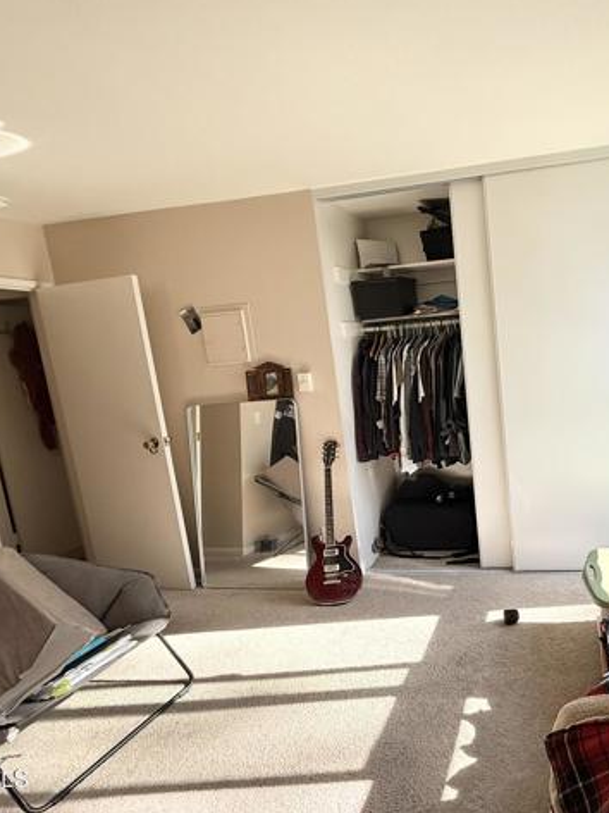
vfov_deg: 84.7
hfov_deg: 62.3
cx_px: 495
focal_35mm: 19
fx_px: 446
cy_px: 403
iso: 50
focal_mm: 2.22
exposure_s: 1/133
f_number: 2.2
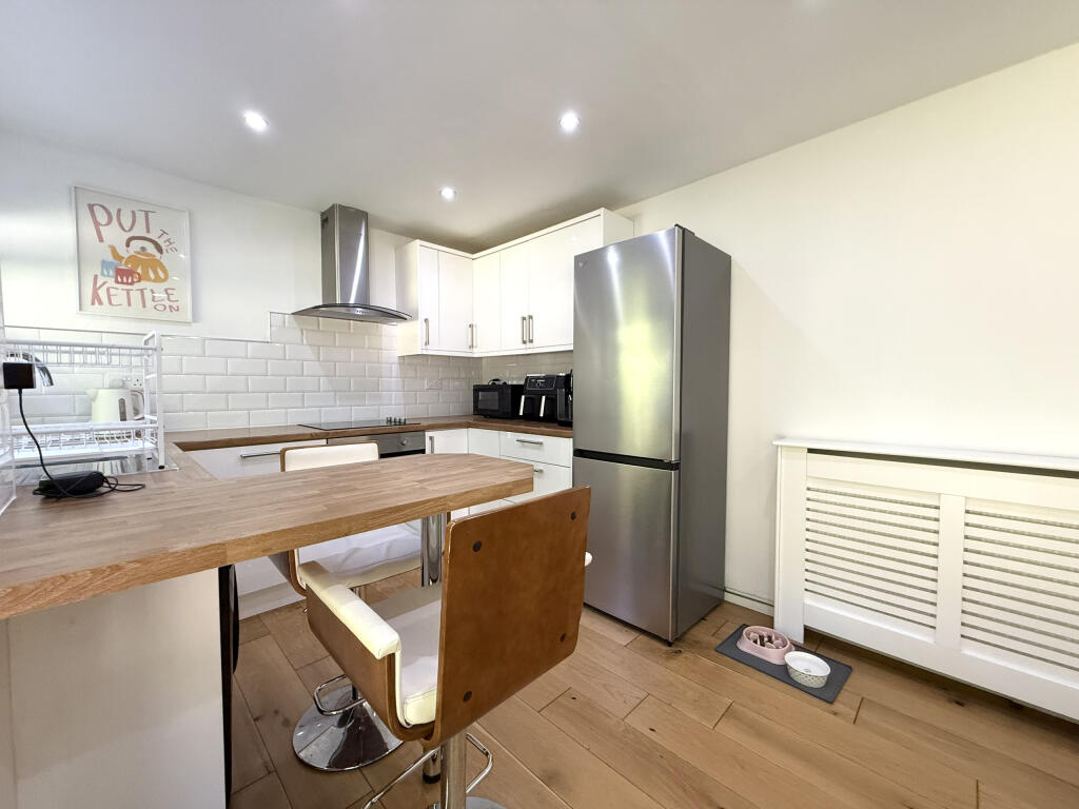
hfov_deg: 102.1
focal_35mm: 14
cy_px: 404
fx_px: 436
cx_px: 540
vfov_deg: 85.7
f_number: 2.2
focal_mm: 2.22
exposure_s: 1/99
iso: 320
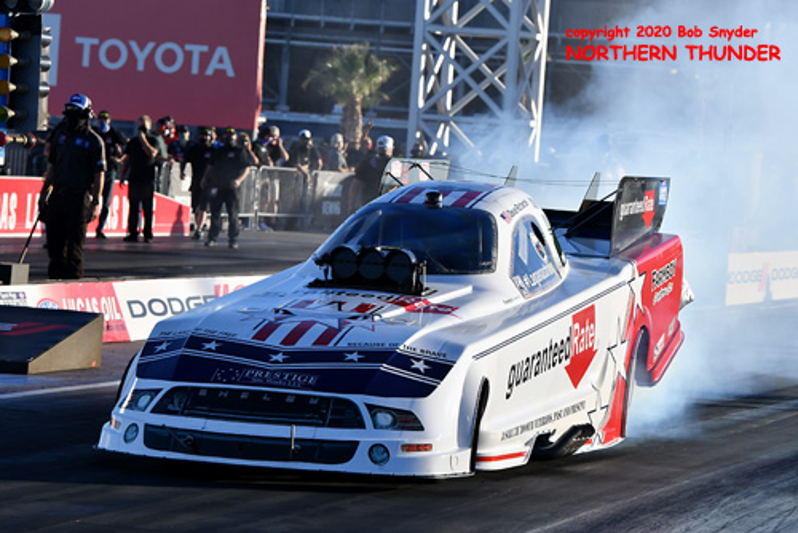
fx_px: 3659
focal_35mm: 165
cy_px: 266
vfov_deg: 8.3
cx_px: 399
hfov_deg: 12.4
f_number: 5.6
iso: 200
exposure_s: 1/1000
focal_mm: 110
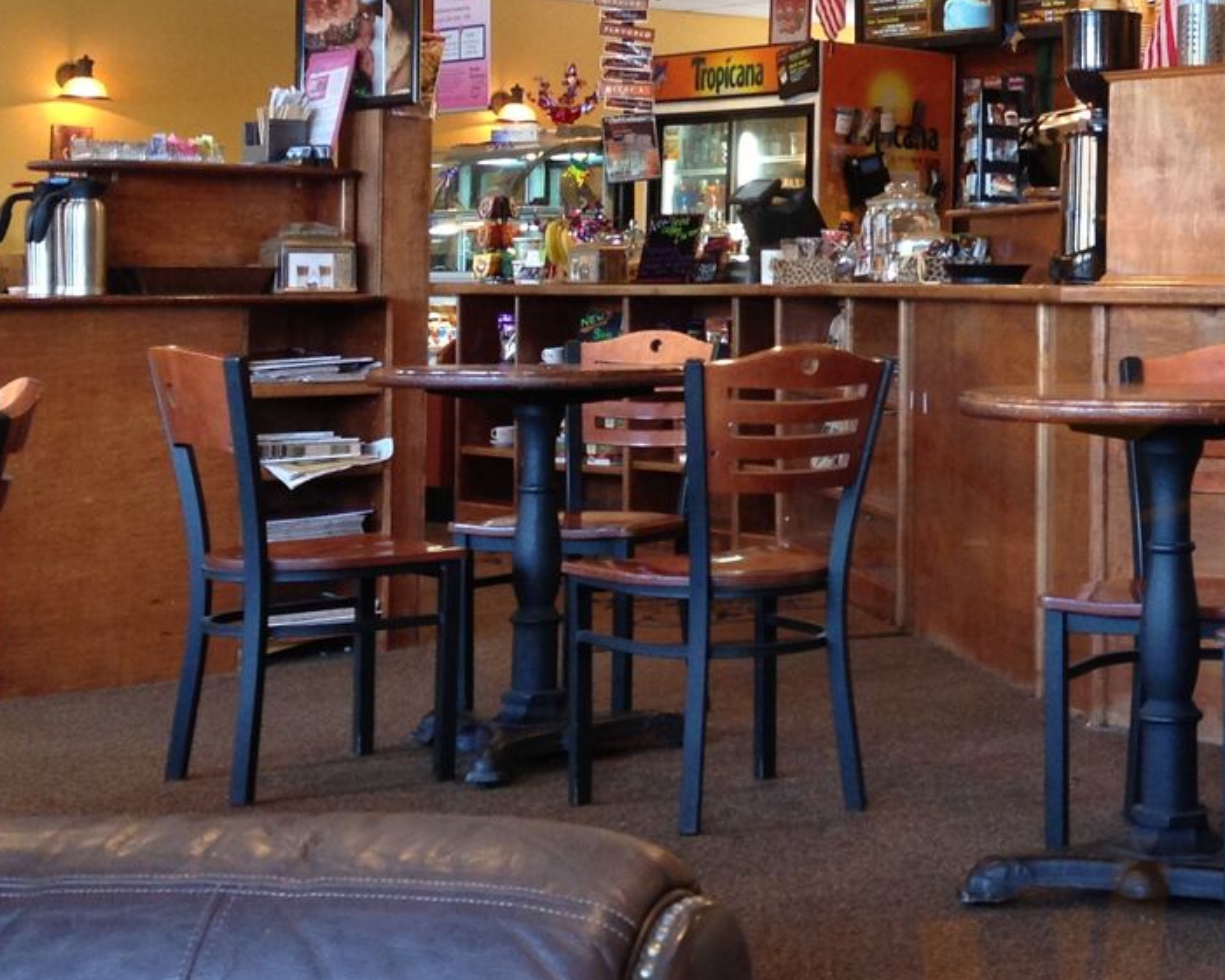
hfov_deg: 24.3
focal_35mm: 75
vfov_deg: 20.2
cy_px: 213
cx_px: 1211
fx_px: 2720
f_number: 2.4
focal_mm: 4.13
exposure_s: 1/20
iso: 100
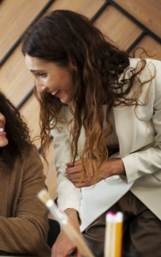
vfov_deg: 34.0
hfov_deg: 20.9
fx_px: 421
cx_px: -2
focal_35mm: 60
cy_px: 138
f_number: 2.8
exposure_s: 1/200
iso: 320
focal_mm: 35
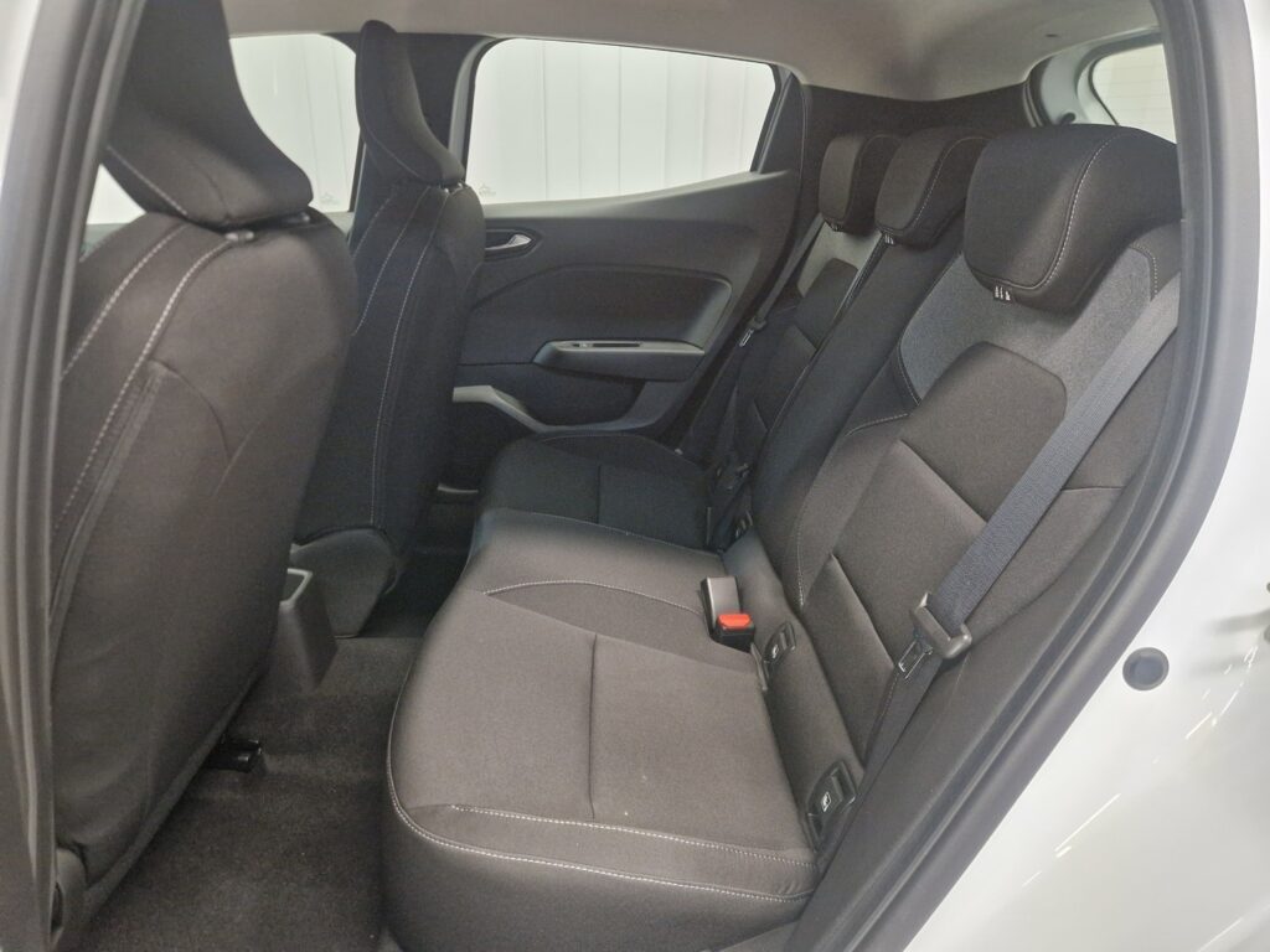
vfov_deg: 58.9
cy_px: 476
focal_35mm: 23
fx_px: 844
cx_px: 635
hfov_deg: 73.9
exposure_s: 1/100
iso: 1000
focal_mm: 5.4
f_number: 1.8
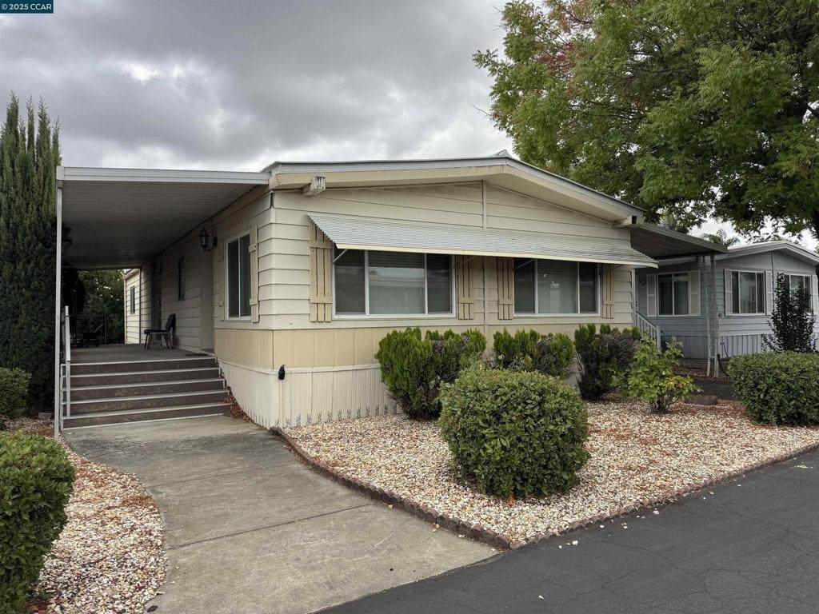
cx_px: 410
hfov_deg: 71.6
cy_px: 307
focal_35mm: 24
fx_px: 568
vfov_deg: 56.8
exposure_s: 1/2174
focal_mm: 6.76
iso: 80
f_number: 1.78
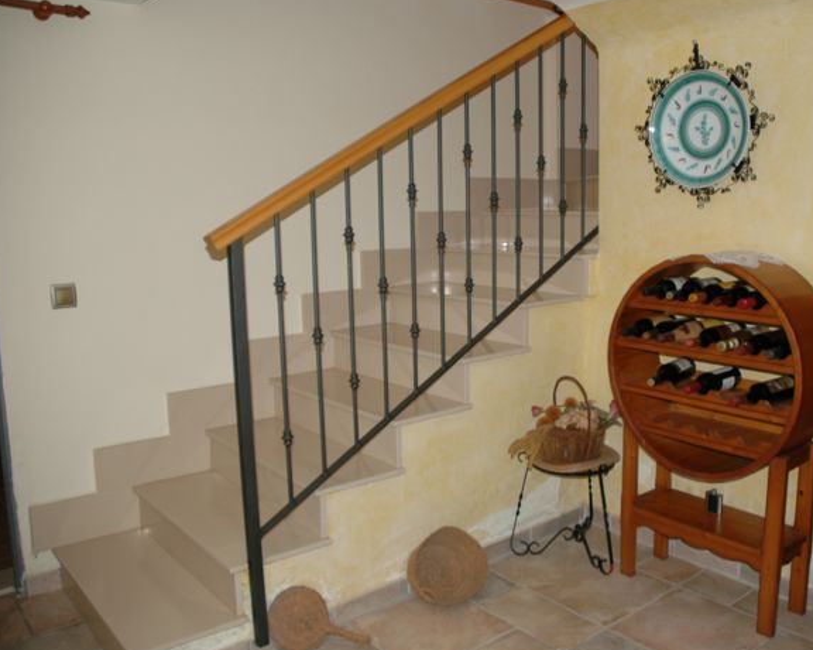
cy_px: 324
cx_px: 488
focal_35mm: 31
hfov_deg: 56.8
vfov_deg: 47.1
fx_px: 745
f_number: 3.5
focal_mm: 18
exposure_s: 1/60
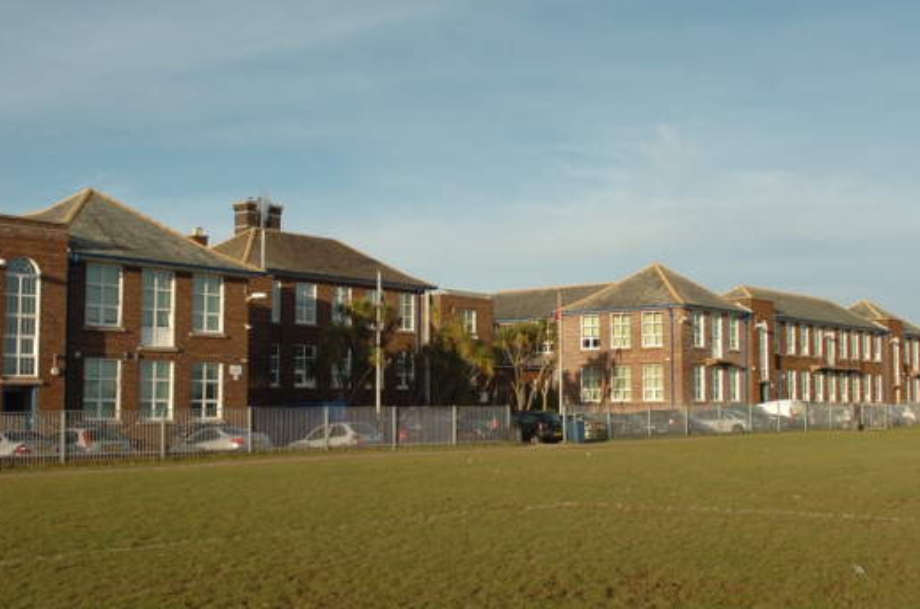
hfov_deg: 44.1
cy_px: 304
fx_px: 1136
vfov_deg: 30.0
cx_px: 465
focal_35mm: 45
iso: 640
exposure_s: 1/2500
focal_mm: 27
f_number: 5.6
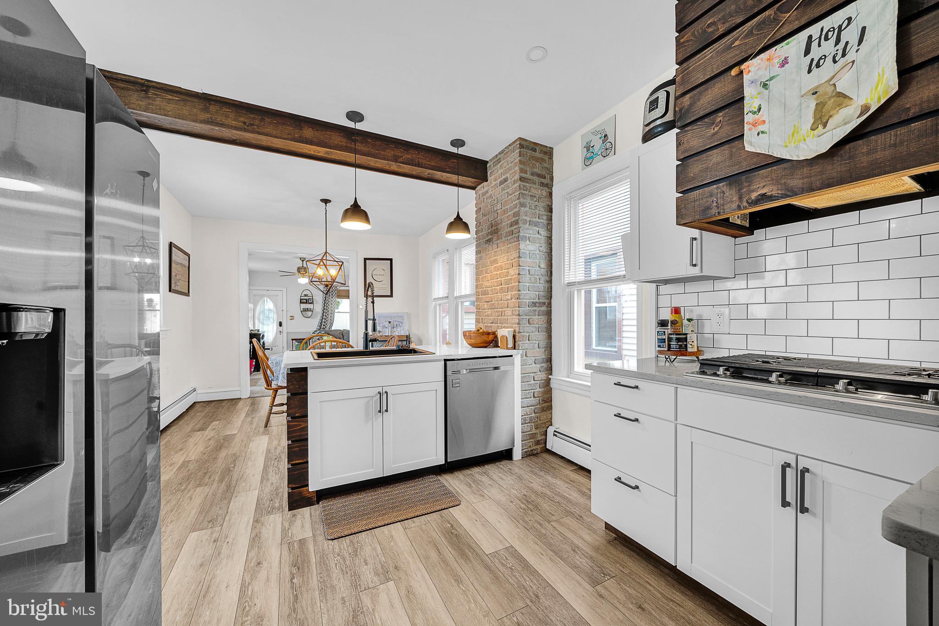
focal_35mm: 12
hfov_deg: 112.6
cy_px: 313
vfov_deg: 90.0
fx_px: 313
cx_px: 470
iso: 200
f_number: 9
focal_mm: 12
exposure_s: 1/2.5
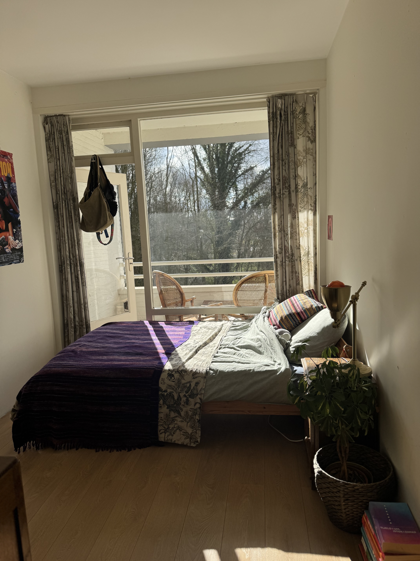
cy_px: 280
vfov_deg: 71.6
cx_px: 210
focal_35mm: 24
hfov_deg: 56.8
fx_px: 388
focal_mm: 6.76
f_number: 1.78
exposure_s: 1/3247
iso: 80
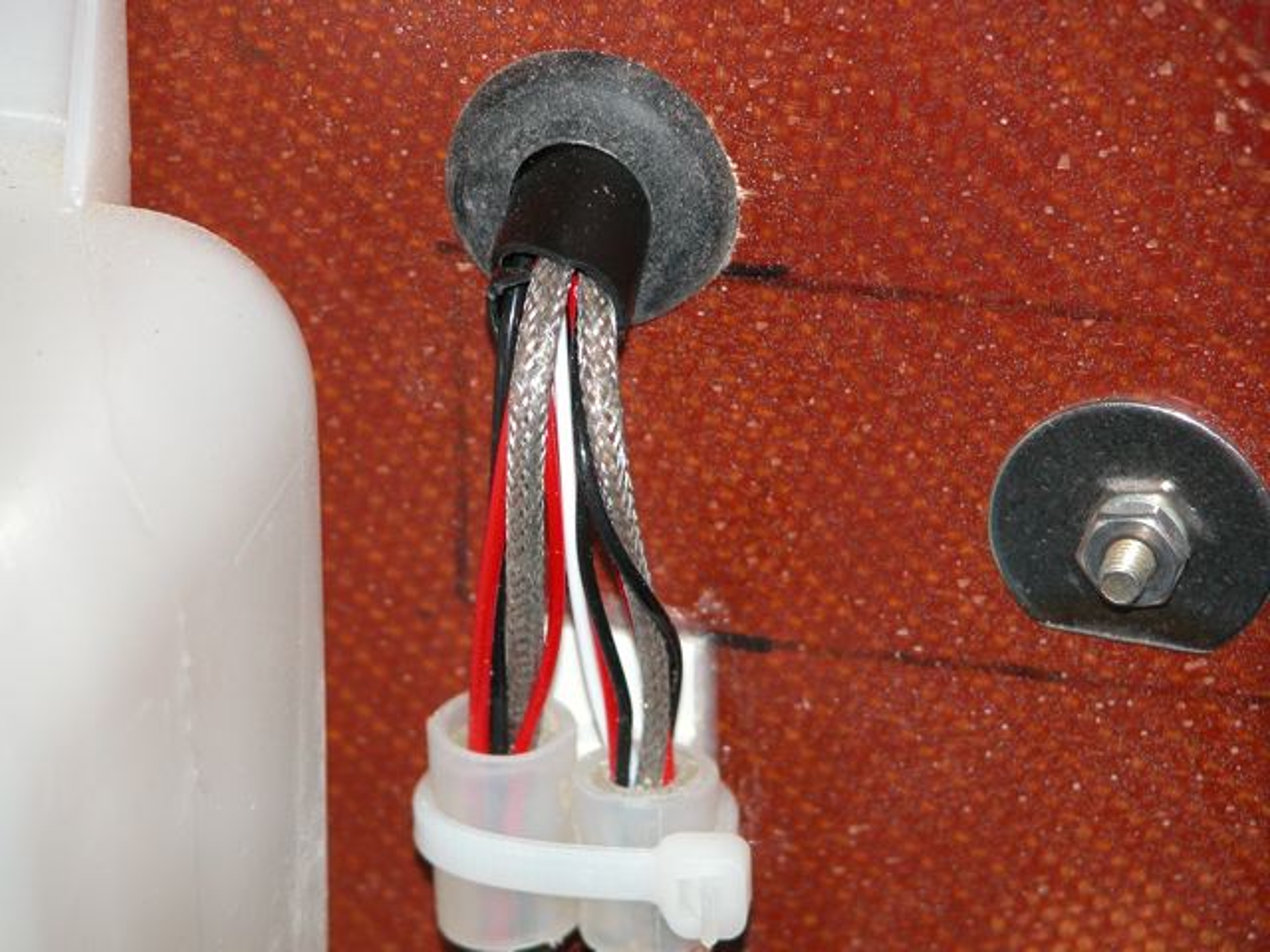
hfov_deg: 7.4
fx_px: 9759
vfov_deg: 5.6
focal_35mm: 266
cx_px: 635
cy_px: 476
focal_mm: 67.7
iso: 200
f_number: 4.2
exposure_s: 1/125
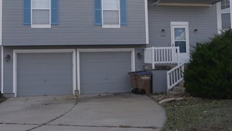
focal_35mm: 49
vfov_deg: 24.3
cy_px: 40
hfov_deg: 42.1
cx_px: 122
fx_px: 302
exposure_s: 1/250
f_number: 6.3
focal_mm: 17
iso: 160
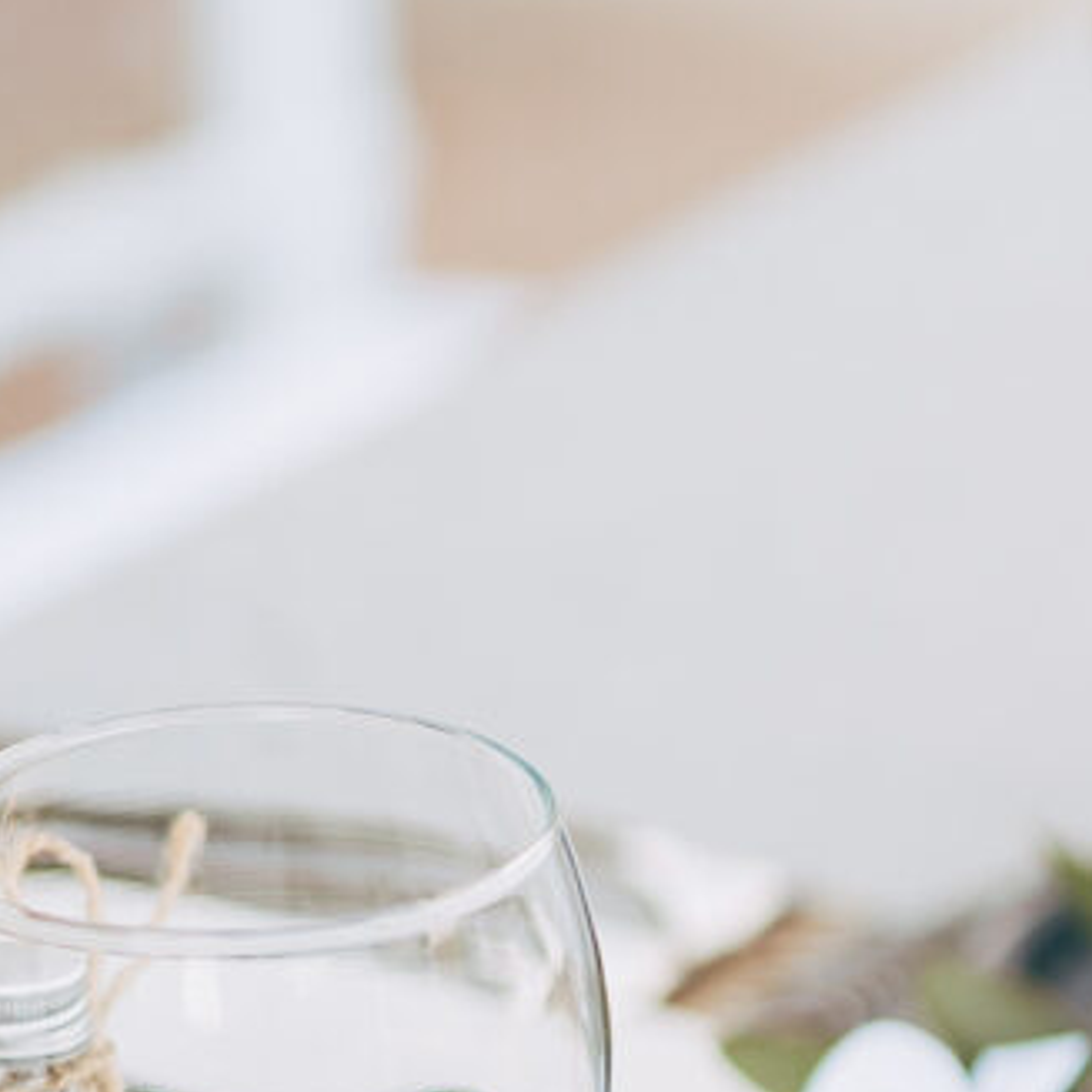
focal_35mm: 452
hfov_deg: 3.8
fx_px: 16132
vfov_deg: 3.9
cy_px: 930
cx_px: 2955
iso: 100
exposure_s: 1/500
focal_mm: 85
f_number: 1.8
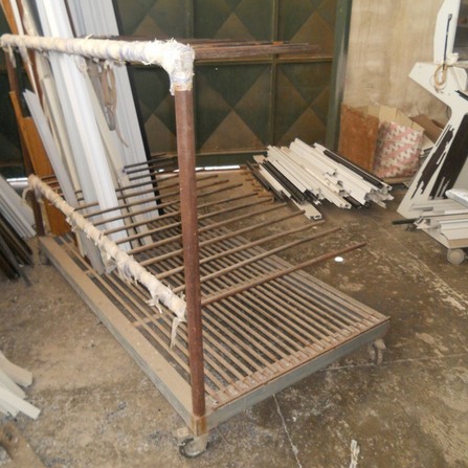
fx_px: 489
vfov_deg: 51.1
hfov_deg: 50.9
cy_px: 233
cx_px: 197
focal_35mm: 32
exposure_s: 1/25
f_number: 3.2
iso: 250
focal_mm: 4.9
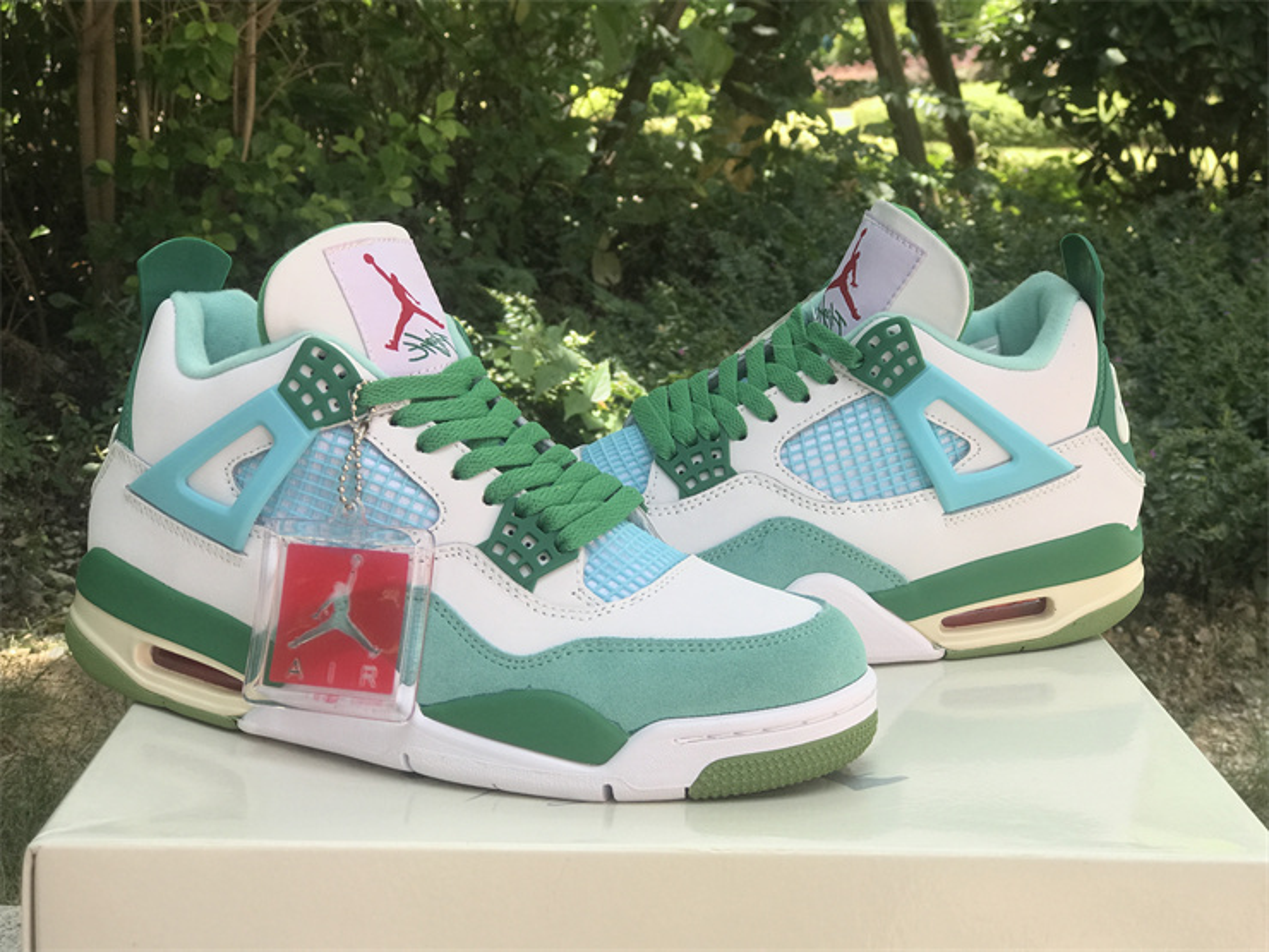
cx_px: 634
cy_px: 476
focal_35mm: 57
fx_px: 2090
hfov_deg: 33.8
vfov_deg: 25.7
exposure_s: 1/103
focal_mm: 6.6
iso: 20
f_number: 2.8
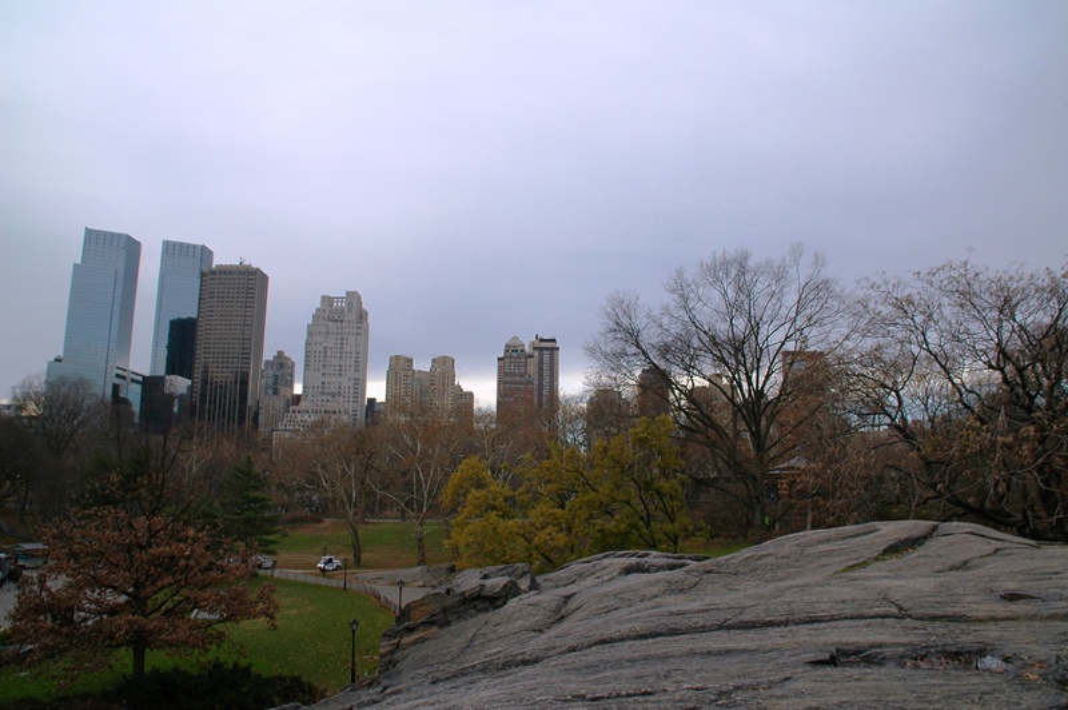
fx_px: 800
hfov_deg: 67.4
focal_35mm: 27
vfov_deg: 47.9
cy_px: 355
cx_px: 534
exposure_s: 1/125
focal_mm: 18
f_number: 9
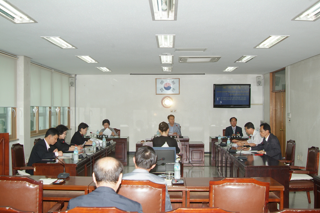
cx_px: 162
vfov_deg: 30.5
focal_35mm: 44
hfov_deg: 44.5
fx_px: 391
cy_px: 107
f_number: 4.8
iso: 200
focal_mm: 28
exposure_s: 1/60
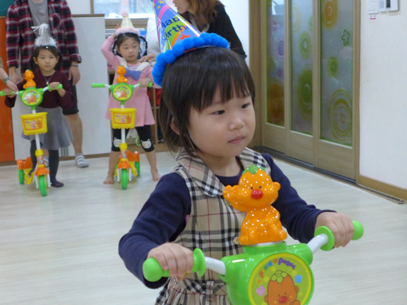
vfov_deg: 22.3
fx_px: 776
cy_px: 154
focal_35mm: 66
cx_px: 204
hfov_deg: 29.4
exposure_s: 1/400
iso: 800
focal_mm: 12.8
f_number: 2
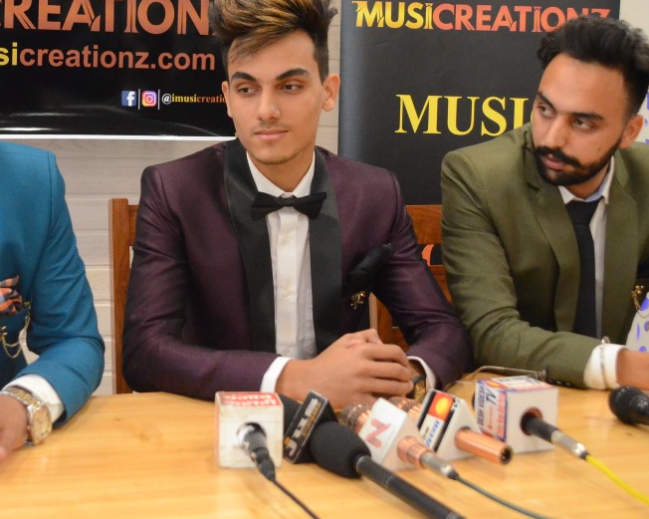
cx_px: 220
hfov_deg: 31.2
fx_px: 1152
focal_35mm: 60
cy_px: 148
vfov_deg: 25.2
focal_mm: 24
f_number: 4
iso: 4000
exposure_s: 1/200
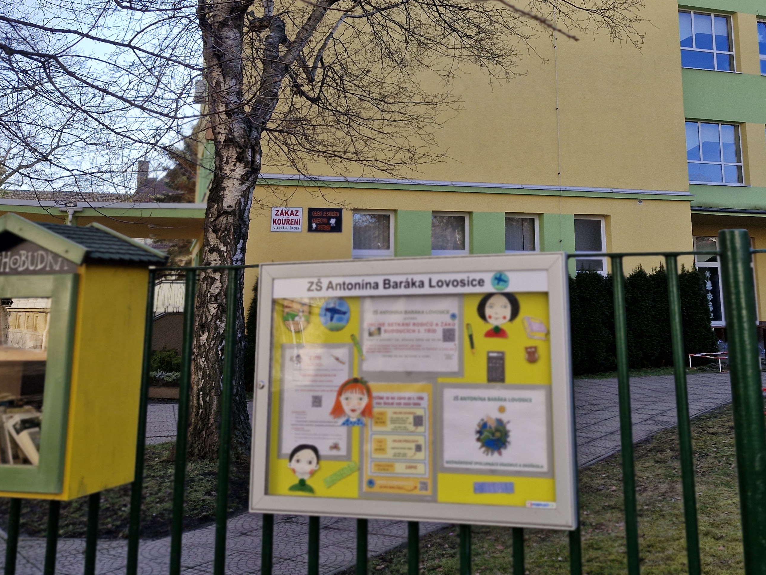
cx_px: 493
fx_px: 797
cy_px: 130
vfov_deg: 38.4
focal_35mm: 36
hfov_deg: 50.7
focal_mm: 5.54
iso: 50
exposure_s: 1/988
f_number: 1.8
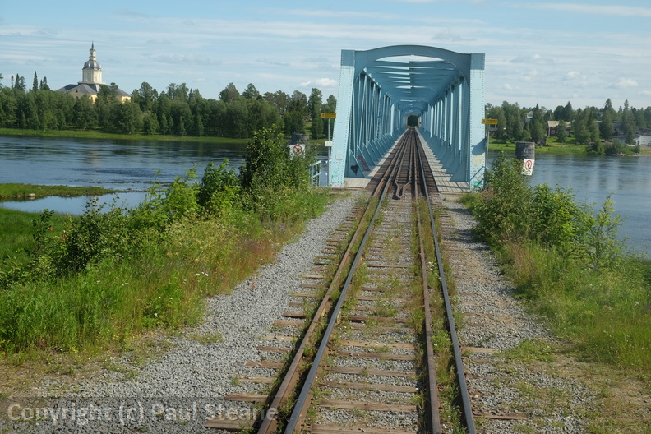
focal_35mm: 47
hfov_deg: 41.9
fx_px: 850
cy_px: 217
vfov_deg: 28.6
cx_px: 326
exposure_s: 1/400
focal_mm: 31.5
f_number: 6.4
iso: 200
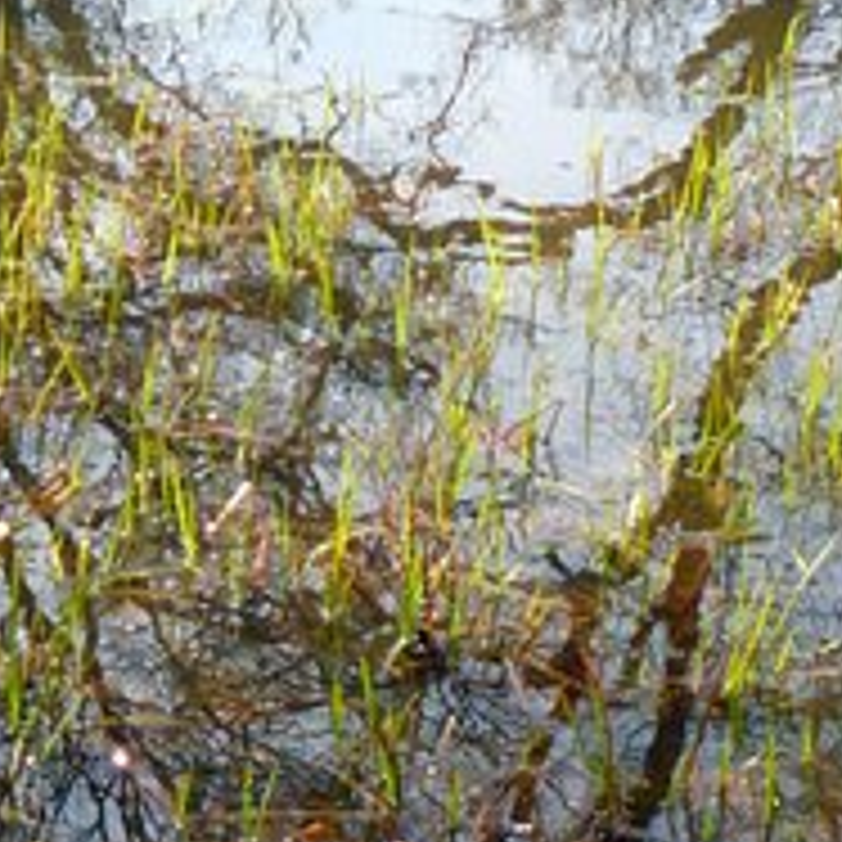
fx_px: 3633
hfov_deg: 13.1
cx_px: 27
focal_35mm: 132
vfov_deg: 12.9
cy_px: -113
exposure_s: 1/250
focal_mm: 5.2
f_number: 2.8
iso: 80
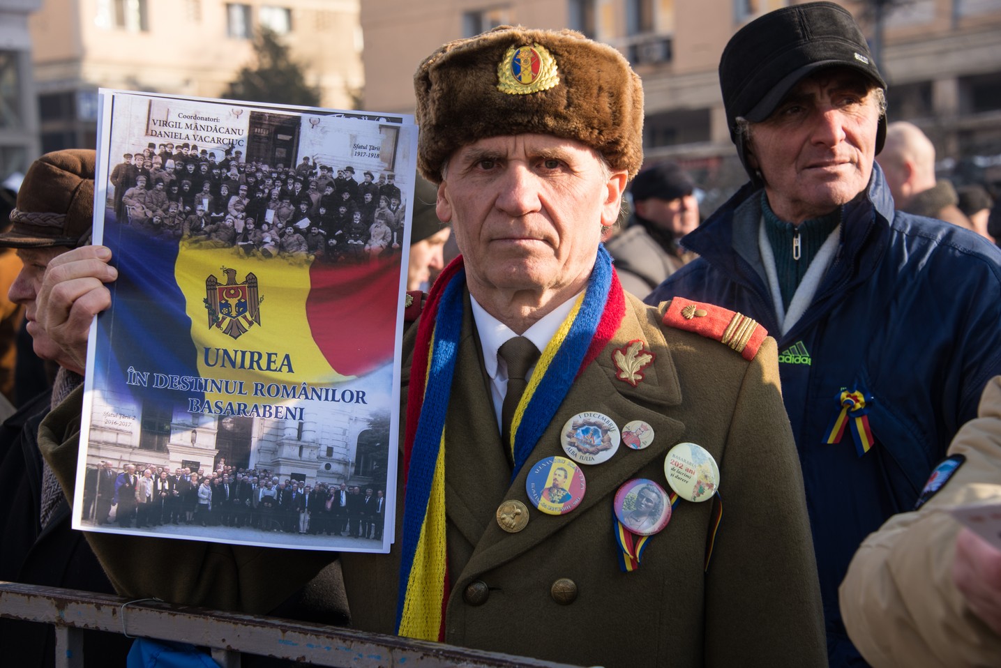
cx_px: 500
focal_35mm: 90
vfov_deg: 15.2
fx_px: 2503
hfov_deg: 22.6
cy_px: 334
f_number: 7.1
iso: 200
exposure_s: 1/200
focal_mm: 90
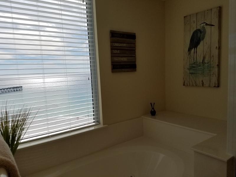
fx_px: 177
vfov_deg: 53.1
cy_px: 88
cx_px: 118
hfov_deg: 67.3
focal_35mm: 26
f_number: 1.7
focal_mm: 4.2
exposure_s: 1/1840
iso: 50
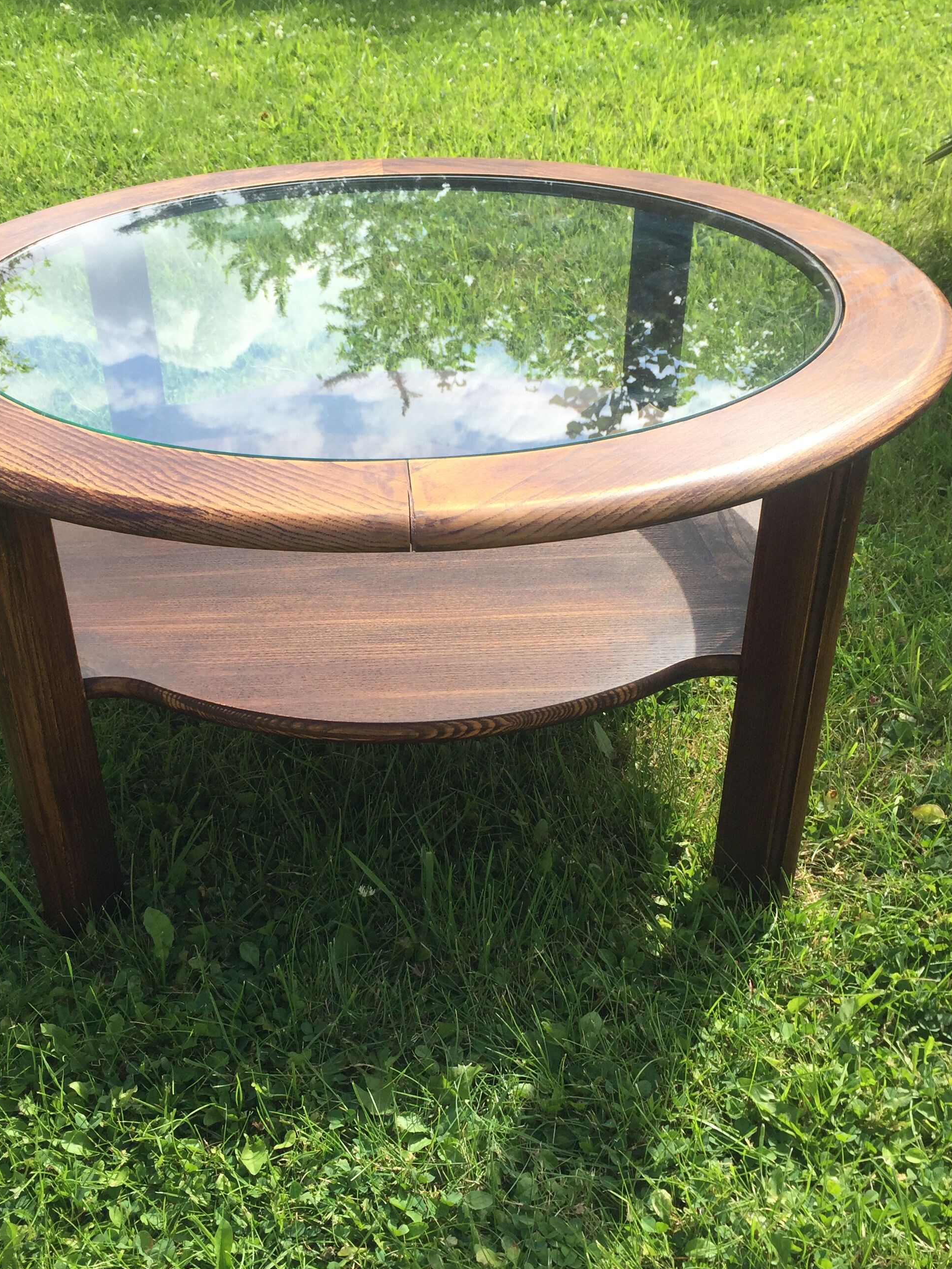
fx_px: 1357
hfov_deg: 38.6
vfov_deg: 50.1
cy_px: 667
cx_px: 395
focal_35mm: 37
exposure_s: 1/1236
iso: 32
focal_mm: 4.15
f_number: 2.2
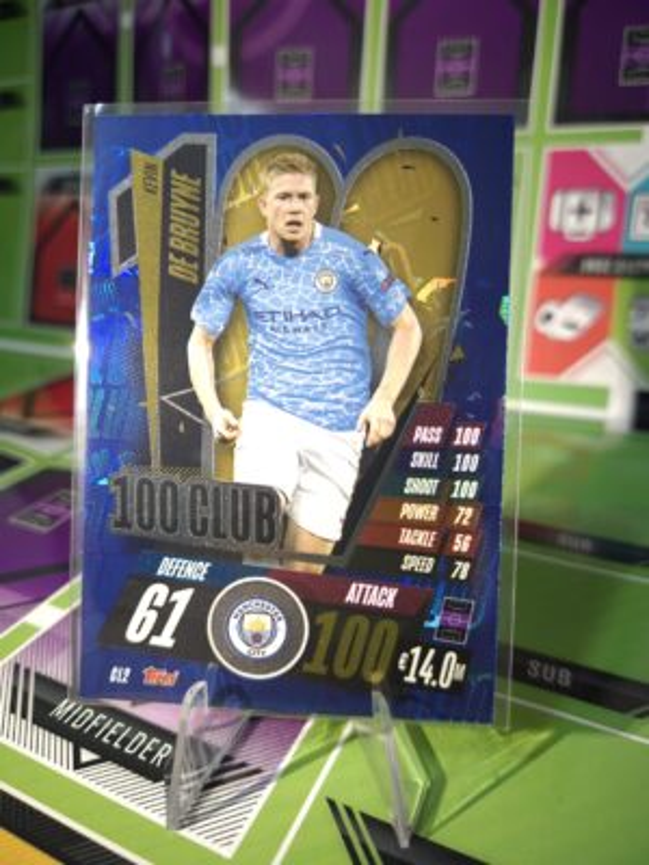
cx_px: 324
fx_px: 575
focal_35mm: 23
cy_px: 432
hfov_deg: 58.9
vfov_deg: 73.9
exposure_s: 1/30
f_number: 1.8
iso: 500
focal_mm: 5.4
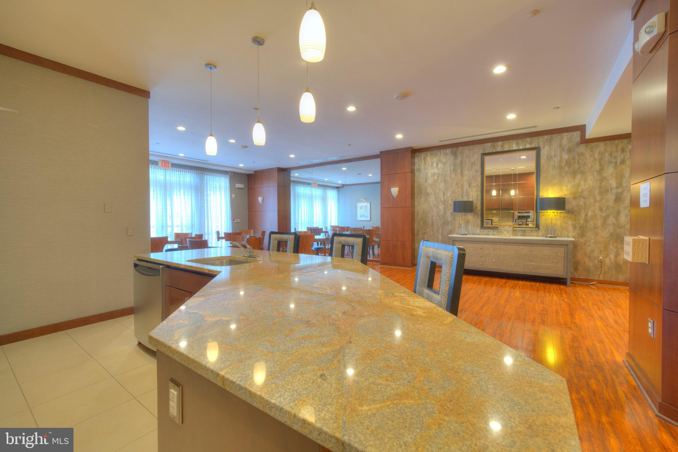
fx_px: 282
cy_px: 226
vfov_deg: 77.3
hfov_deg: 100.4
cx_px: 339
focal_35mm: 15
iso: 1600
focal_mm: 15
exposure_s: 1/3.33
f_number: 8
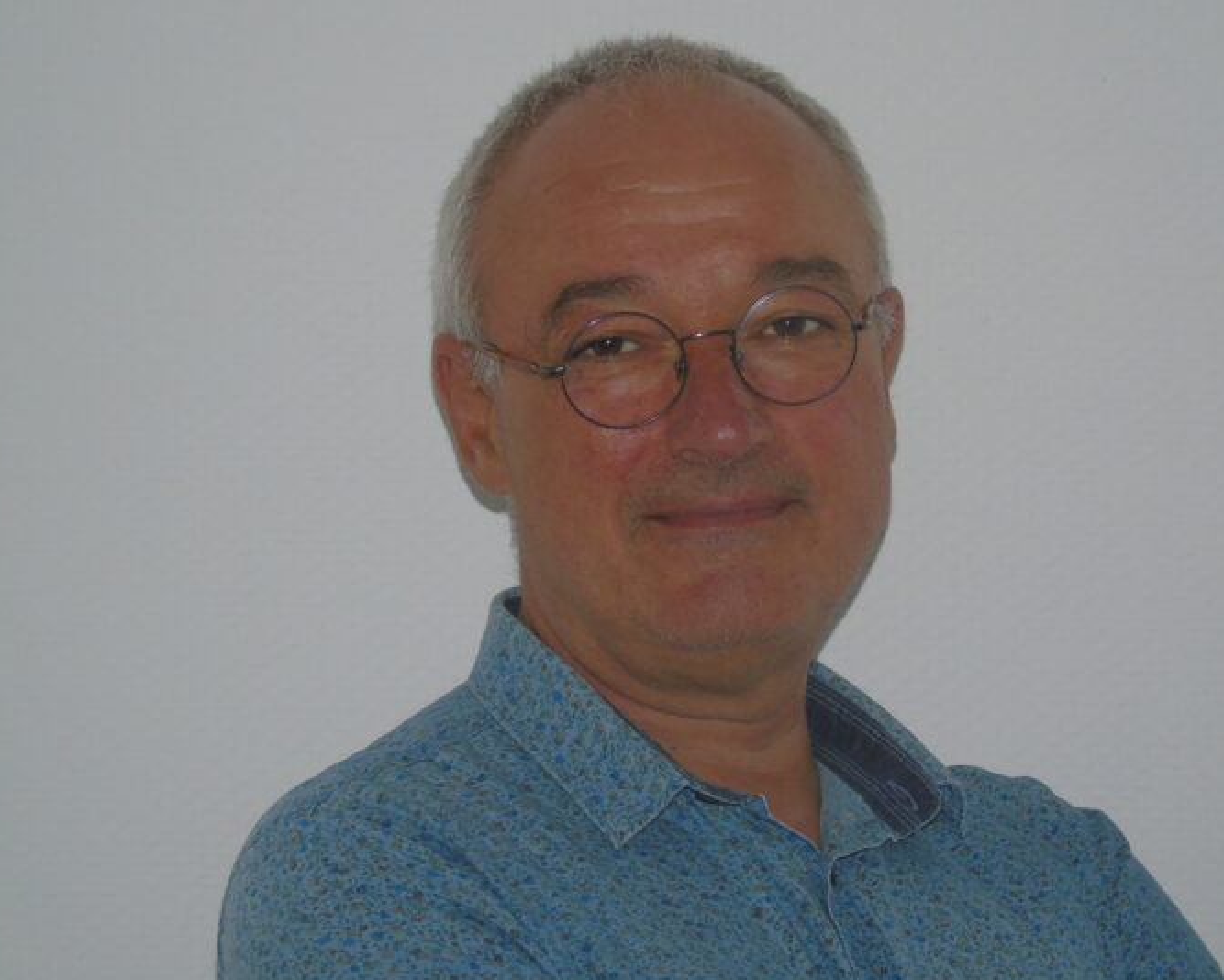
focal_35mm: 182
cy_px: 468
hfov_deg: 10.6
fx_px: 6595
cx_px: 688
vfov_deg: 8.5
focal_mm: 29
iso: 200
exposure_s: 1/60
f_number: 4.9
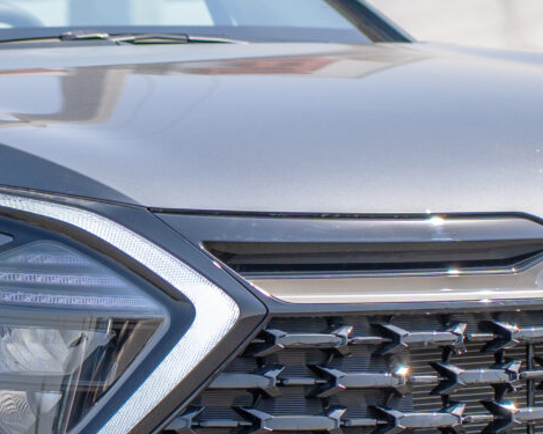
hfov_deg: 5.0
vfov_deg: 4.0
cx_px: -264
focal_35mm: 384
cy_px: 358
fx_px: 6170
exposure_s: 1/1500
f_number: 2.8
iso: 125
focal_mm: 75
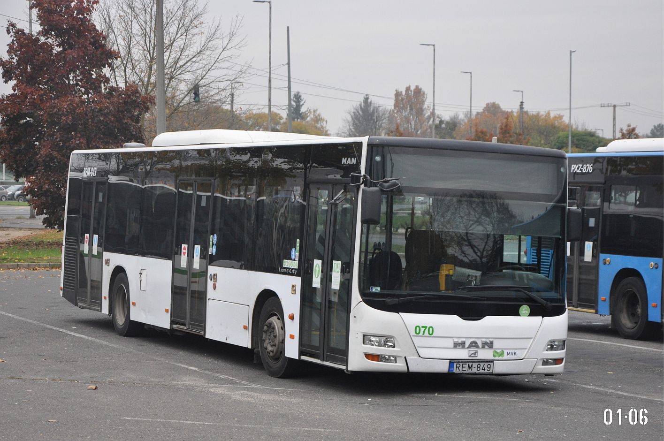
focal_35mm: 93
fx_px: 1713
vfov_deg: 14.7
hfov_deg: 21.9
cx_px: 332
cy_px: 220
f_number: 5.3
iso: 800
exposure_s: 1/640
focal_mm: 62
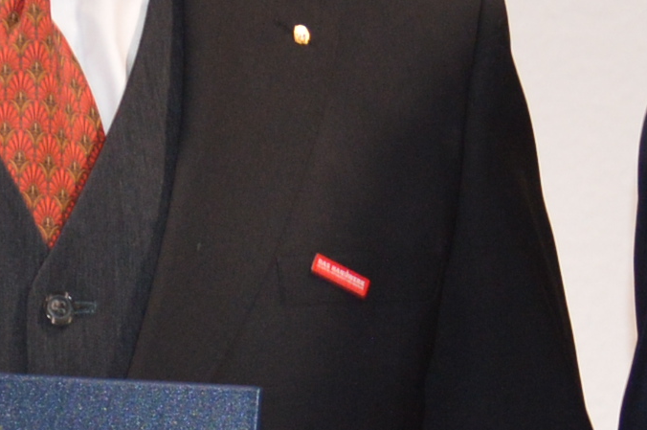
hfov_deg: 7.1
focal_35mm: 290
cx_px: 112
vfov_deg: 4.7
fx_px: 5212
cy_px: 172
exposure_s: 1/60
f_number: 2.8
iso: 560
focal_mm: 29
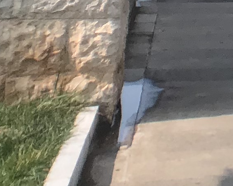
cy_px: -345
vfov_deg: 7.2
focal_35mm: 194
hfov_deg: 9.2
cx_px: 500
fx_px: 1337
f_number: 1.8
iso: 20
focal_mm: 3.99
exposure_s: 1/249
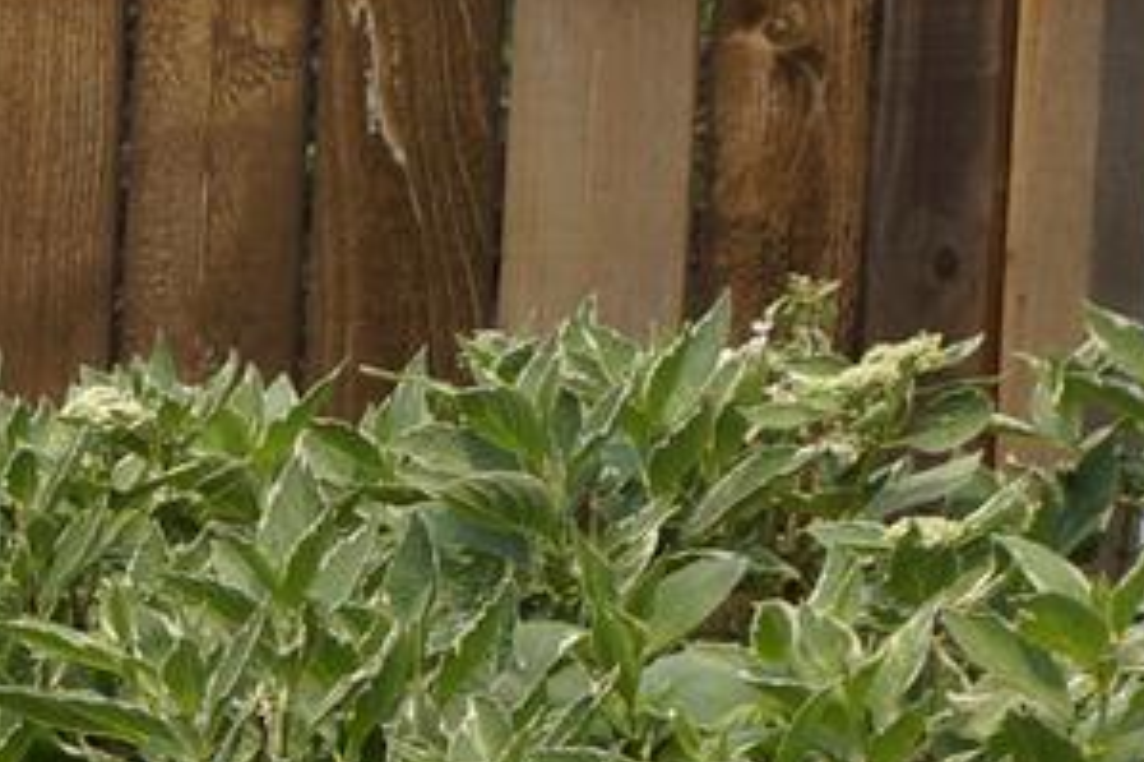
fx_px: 8480
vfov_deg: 5.0
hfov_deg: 6.9
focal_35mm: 267
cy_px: 1591
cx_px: -2422
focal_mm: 26
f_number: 7.1
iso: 100
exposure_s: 1/200
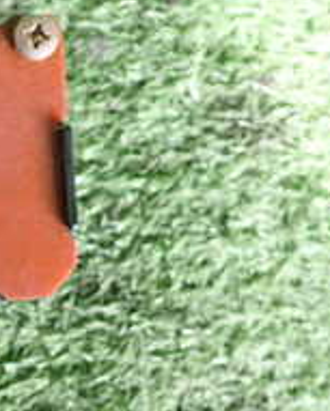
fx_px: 1122
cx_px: -198
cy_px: 209
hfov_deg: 15.2
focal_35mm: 92
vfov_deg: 20.8
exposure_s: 1/30
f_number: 2.3
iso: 250
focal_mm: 5.4
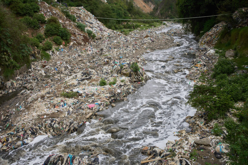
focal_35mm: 35
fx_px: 241
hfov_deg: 54.4
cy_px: 82
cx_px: 124
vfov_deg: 37.9
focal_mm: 35
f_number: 8
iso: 125
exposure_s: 1/250
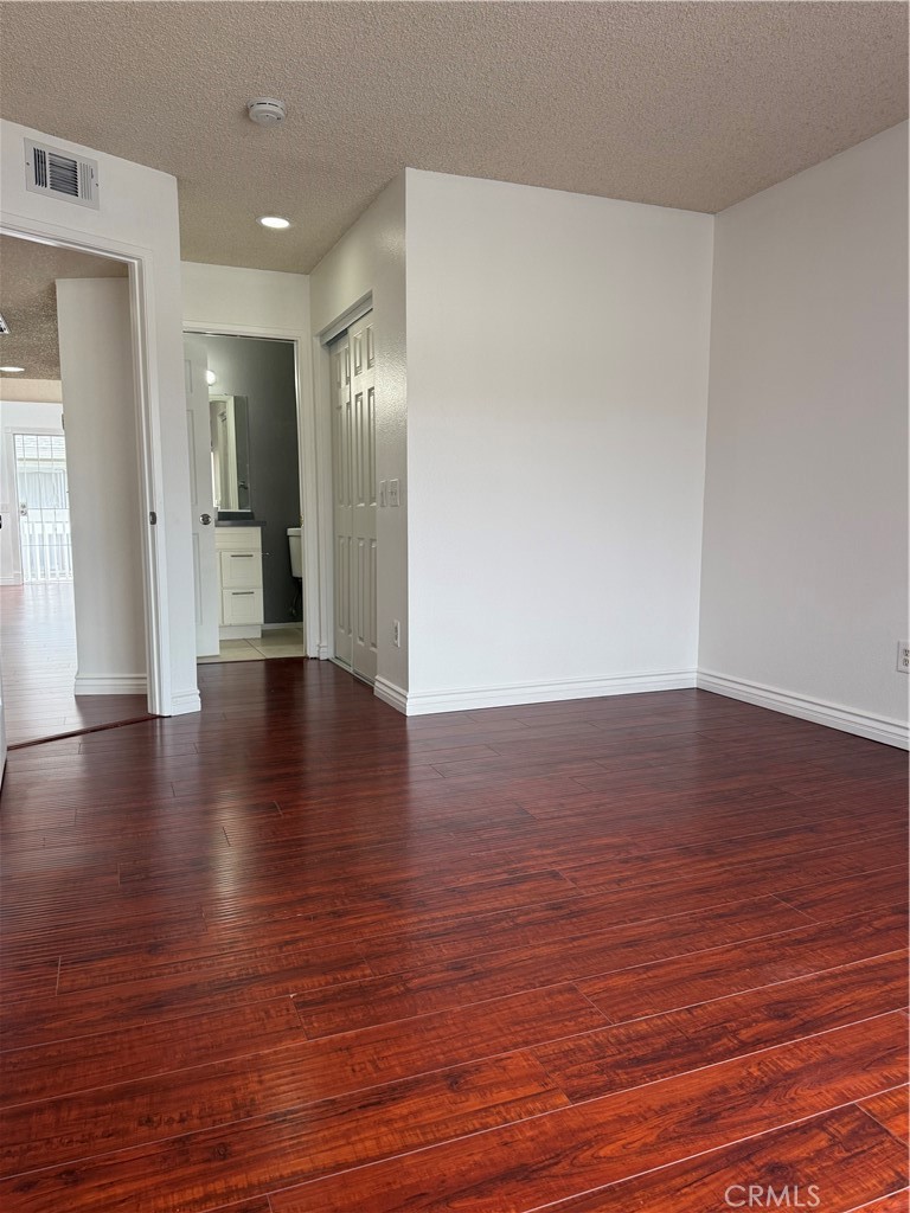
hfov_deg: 56.8
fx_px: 841
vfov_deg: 71.6
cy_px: 606
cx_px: 455
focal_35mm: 24
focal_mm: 6.76
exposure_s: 1/120
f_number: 1.78
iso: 125
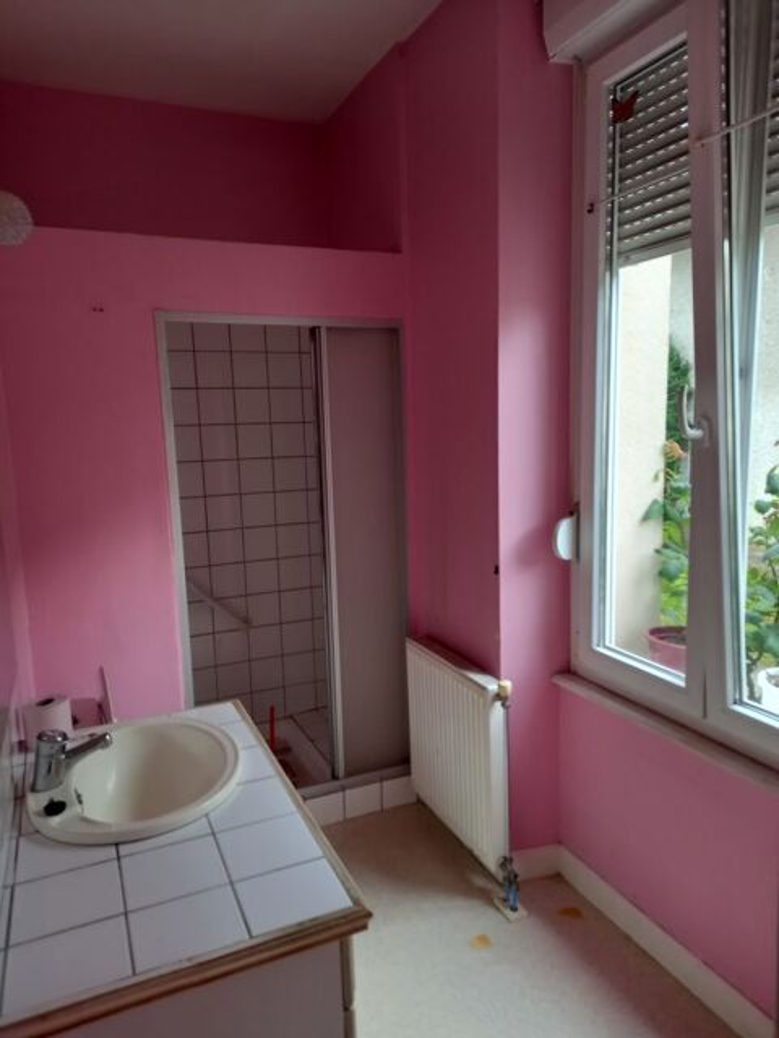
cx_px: 390
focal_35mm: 25
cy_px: 519
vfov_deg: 69.4
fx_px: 750
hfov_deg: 54.9
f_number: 2
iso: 125
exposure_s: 1/60
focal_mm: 4.6
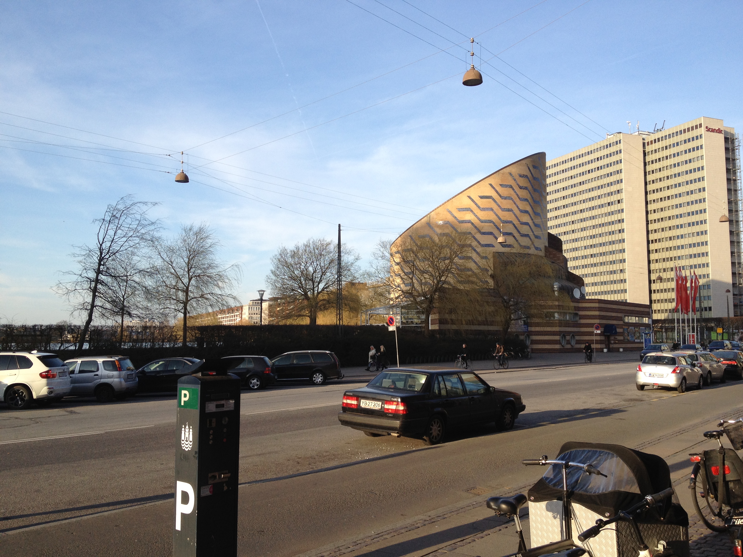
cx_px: 372
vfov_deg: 40.7
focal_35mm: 35
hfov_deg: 52.6
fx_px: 751
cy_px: 278
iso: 64
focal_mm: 4.28
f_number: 2.4
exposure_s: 1/746
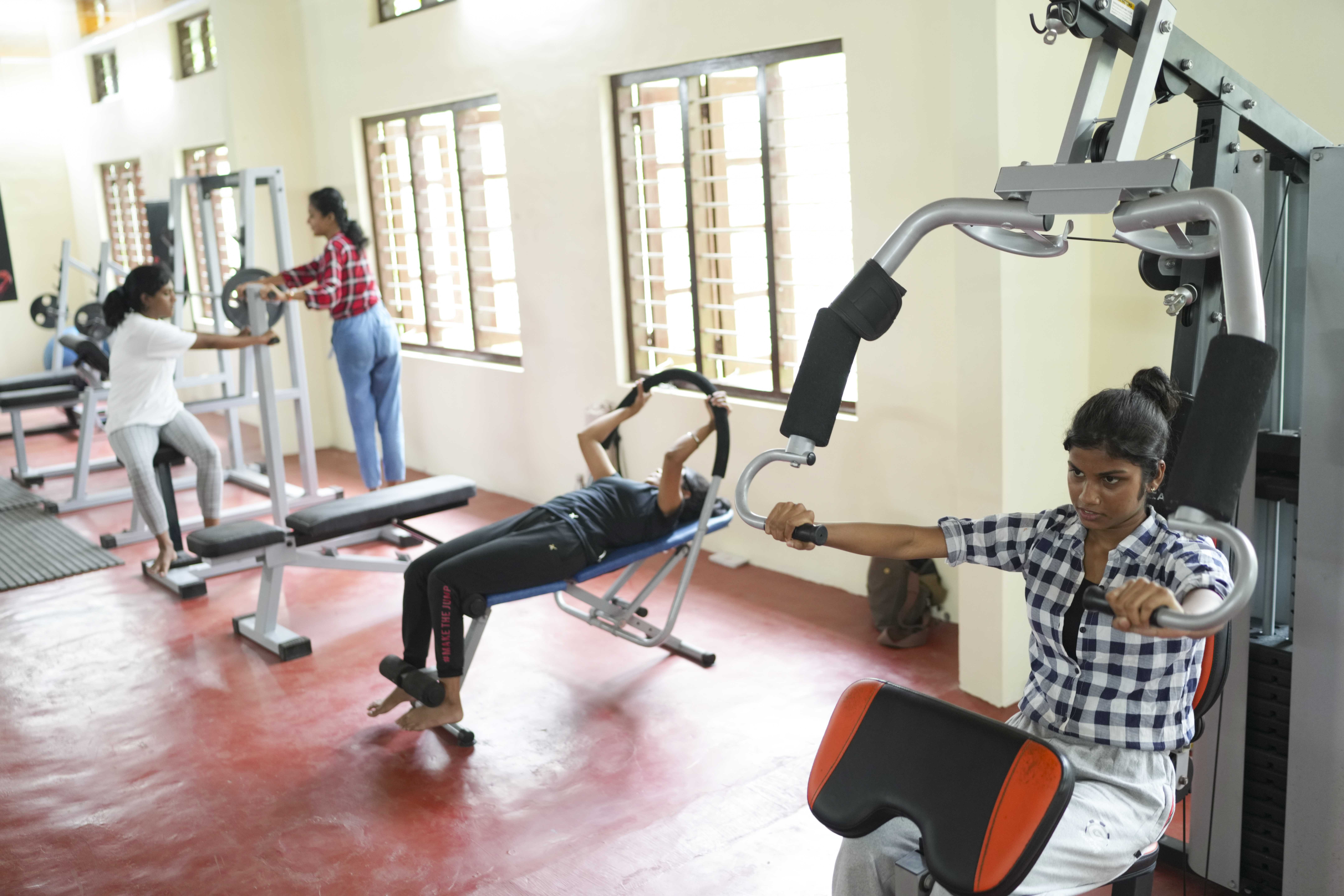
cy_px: 448
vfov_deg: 37.9
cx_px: 672
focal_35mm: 35
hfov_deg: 54.4
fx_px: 1307
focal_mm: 35
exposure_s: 1/100
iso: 1250
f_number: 2
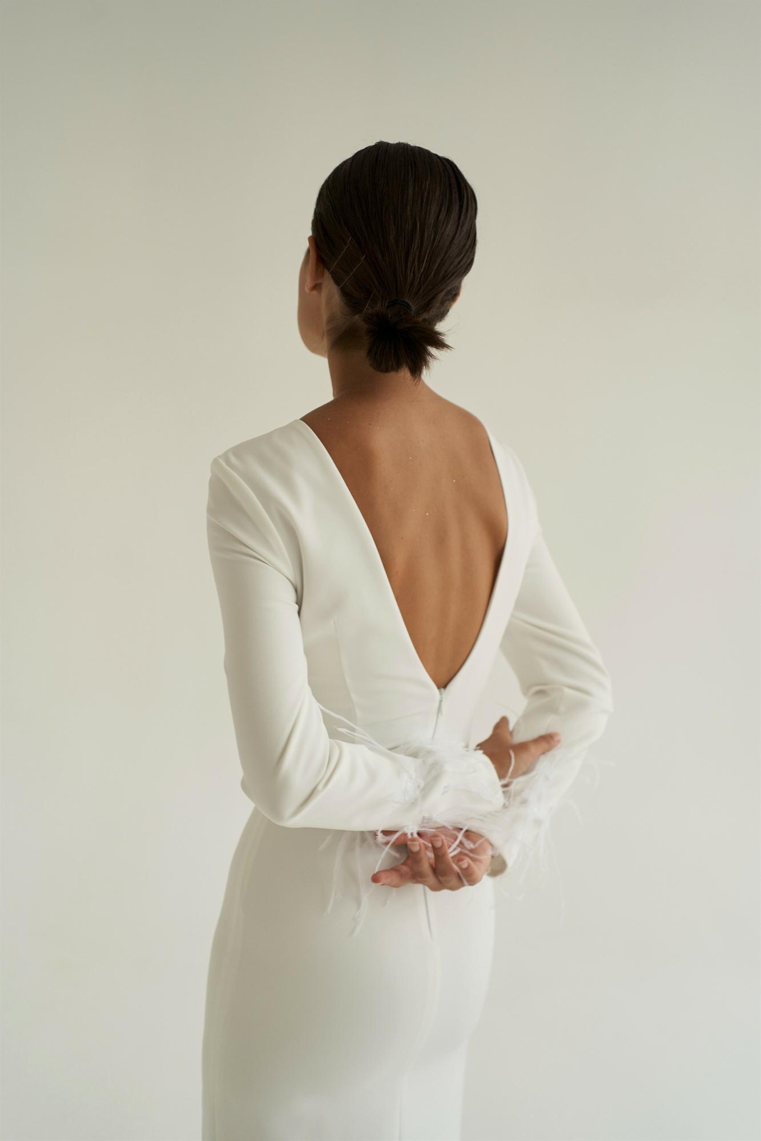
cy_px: 570
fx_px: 1110
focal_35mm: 35
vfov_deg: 54.4
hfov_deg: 37.8
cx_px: 380
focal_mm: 35
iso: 250
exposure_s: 1/250
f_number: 2.8
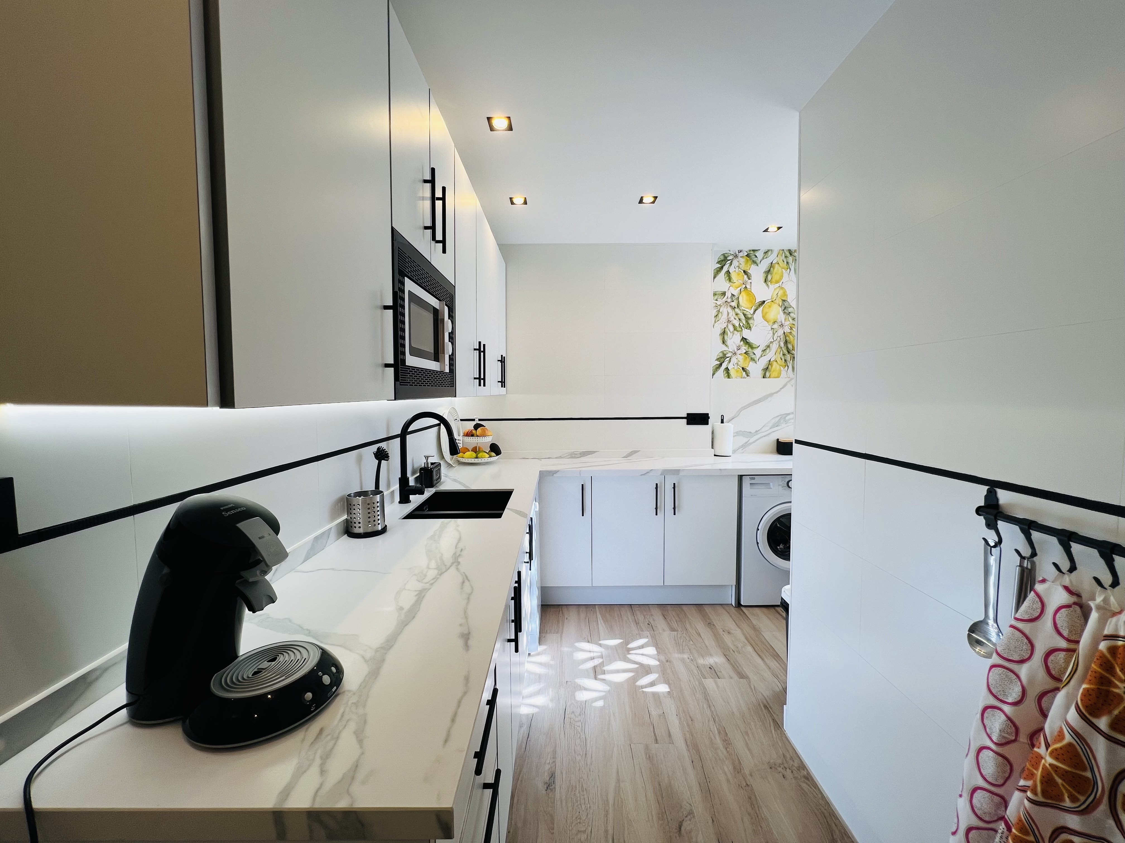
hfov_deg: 106.2
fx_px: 422
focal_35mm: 13
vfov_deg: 89.9
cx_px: 562
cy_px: 422
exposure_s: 1/111
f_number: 1.8
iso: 32
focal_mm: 1.57
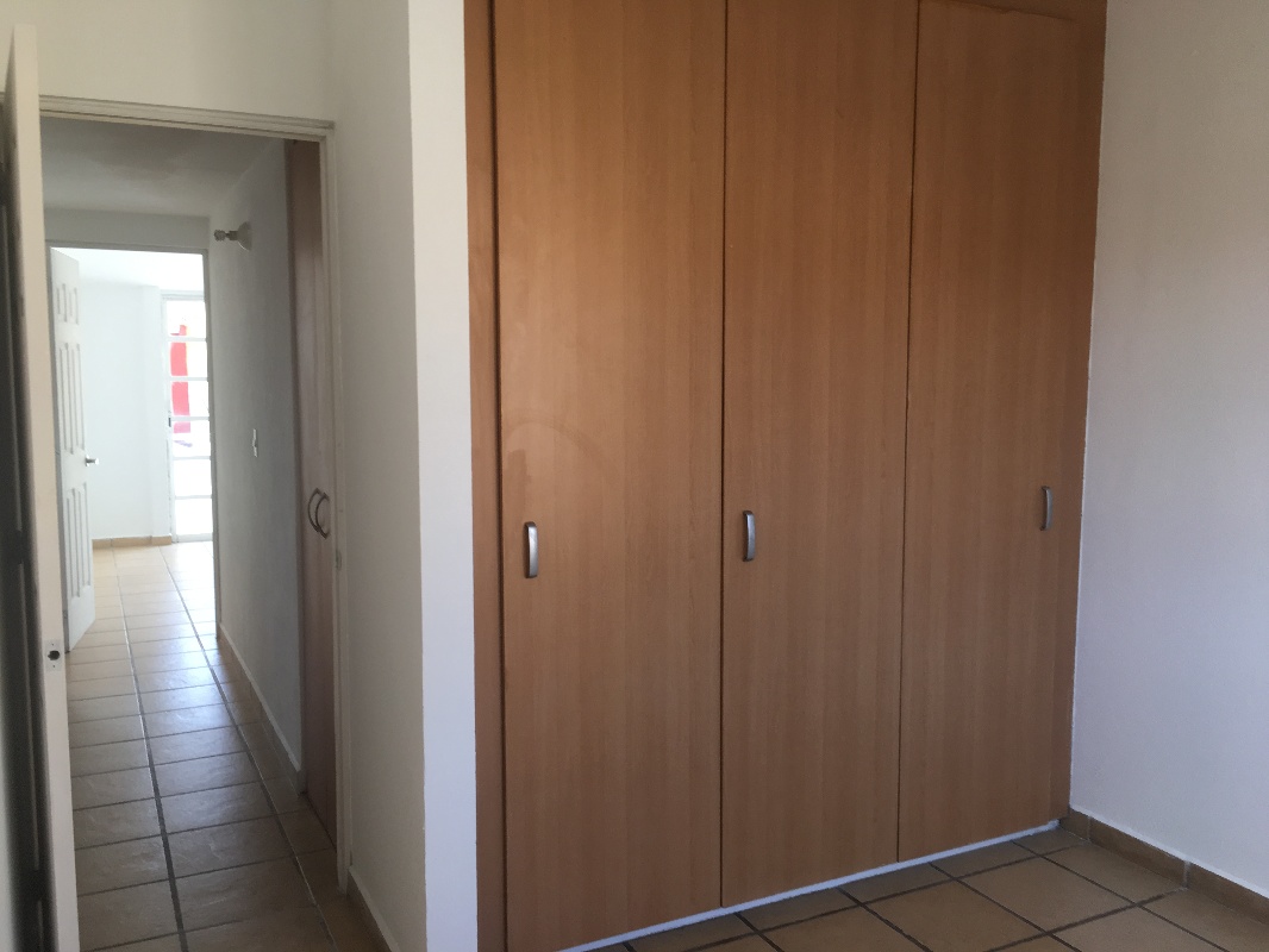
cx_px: 634
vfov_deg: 48.2
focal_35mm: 29
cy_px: 476
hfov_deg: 61.6
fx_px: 1063
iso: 32
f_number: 2.2
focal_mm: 4.15
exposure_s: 1/120
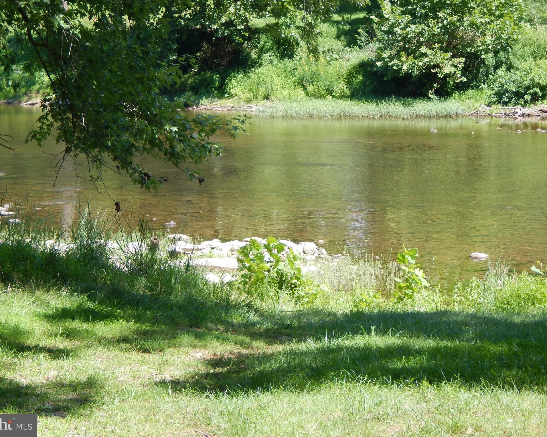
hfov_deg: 14.1
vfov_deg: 11.3
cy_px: 218
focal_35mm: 137
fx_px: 2218
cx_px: 258
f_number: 4.8
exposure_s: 1/200
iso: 125
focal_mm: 23.4
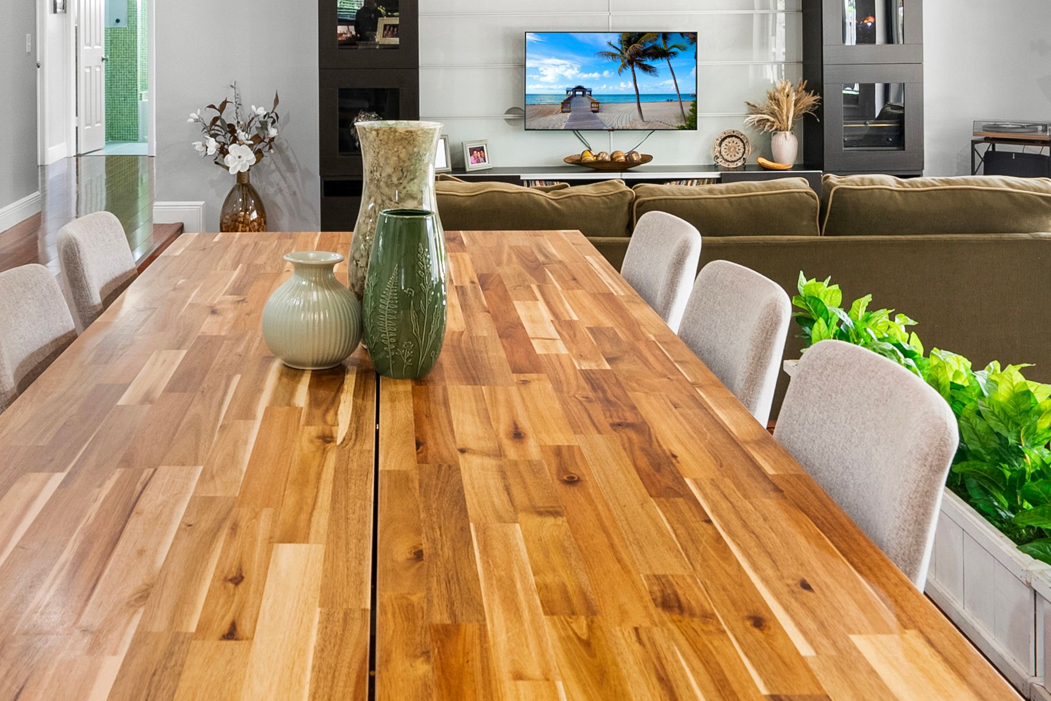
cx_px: 395
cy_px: 189
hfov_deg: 51.4
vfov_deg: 35.3
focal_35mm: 37
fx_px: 1080
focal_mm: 16
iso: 400
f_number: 8
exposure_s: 1/15
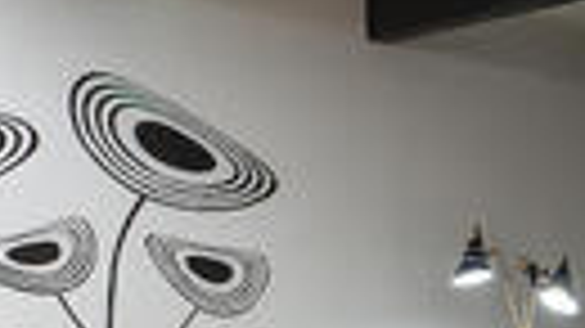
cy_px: 476
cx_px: 947
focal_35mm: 80
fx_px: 1240
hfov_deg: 21.1
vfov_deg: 14.2
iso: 500
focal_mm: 16
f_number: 10
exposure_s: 1/15
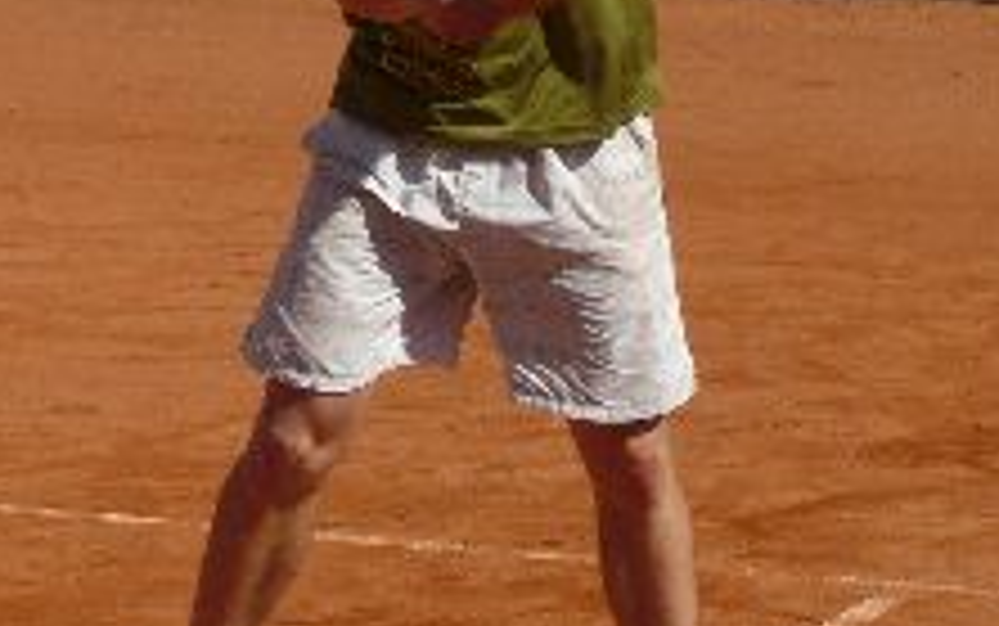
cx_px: 266
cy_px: 18
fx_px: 8907
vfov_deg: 4.0
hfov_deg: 6.4
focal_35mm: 327
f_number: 6.3
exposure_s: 1/400
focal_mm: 18.8
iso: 100
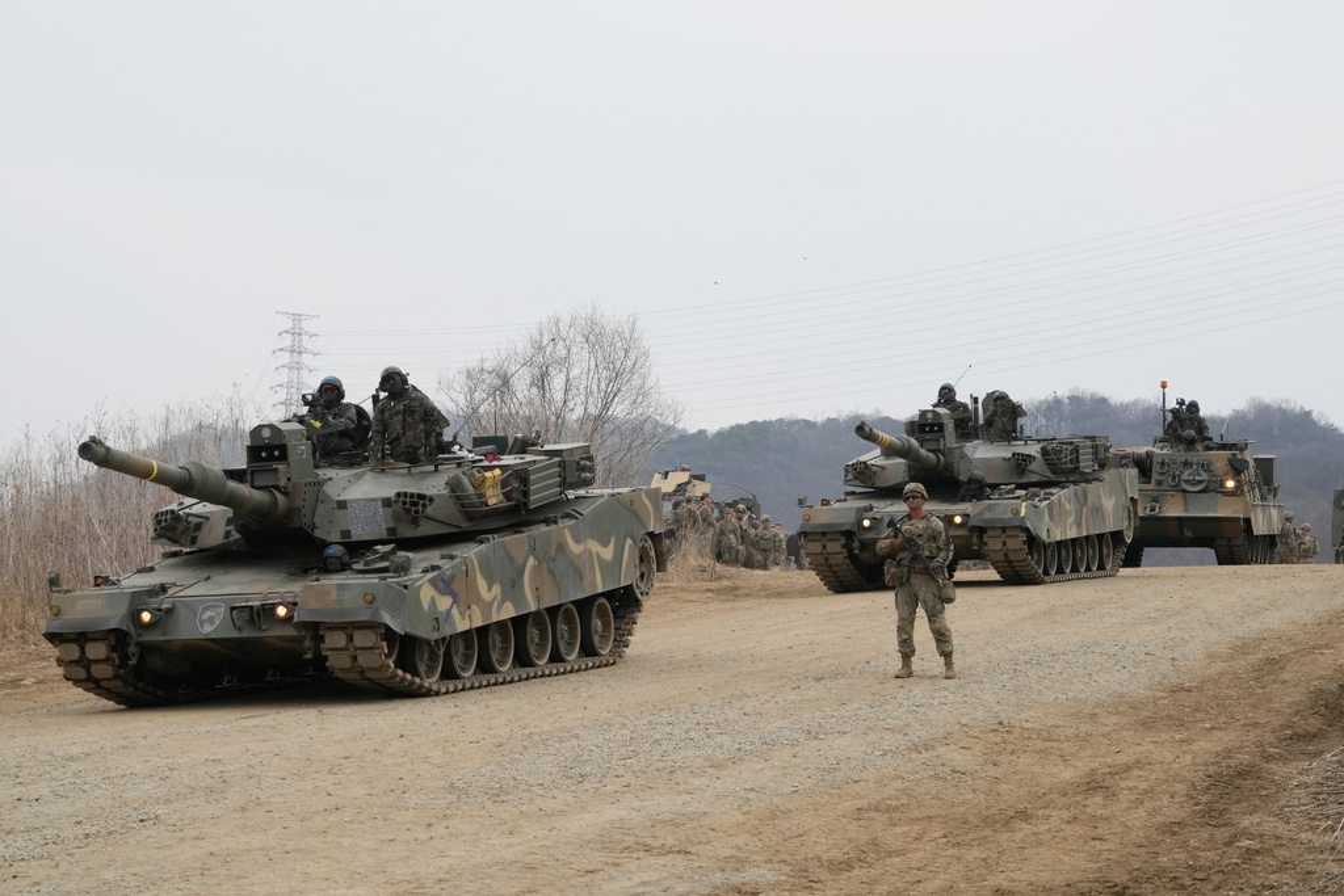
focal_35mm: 98
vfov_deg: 14.0
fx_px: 3659
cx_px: 672
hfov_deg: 20.8
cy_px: 448
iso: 2000
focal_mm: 98
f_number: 16
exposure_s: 1/500
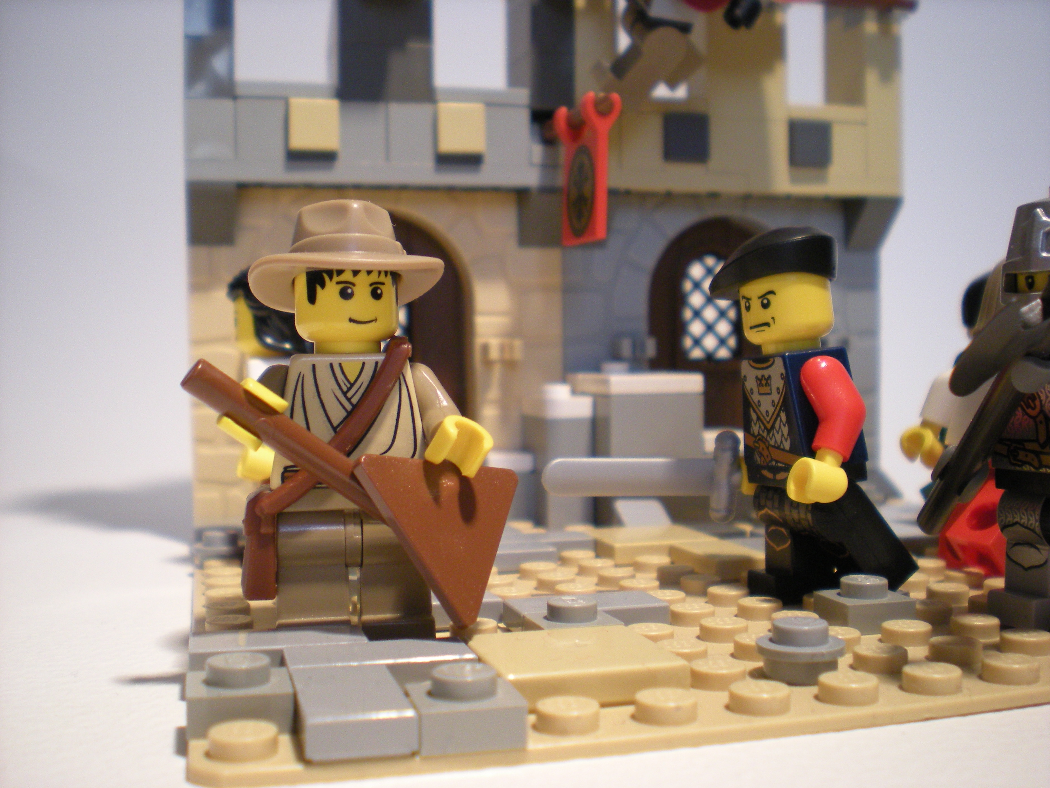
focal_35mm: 38
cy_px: 394
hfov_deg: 49.0
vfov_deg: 37.7
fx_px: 1153
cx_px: 525
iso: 197
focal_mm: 6.3
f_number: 3.1
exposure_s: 1/59.8
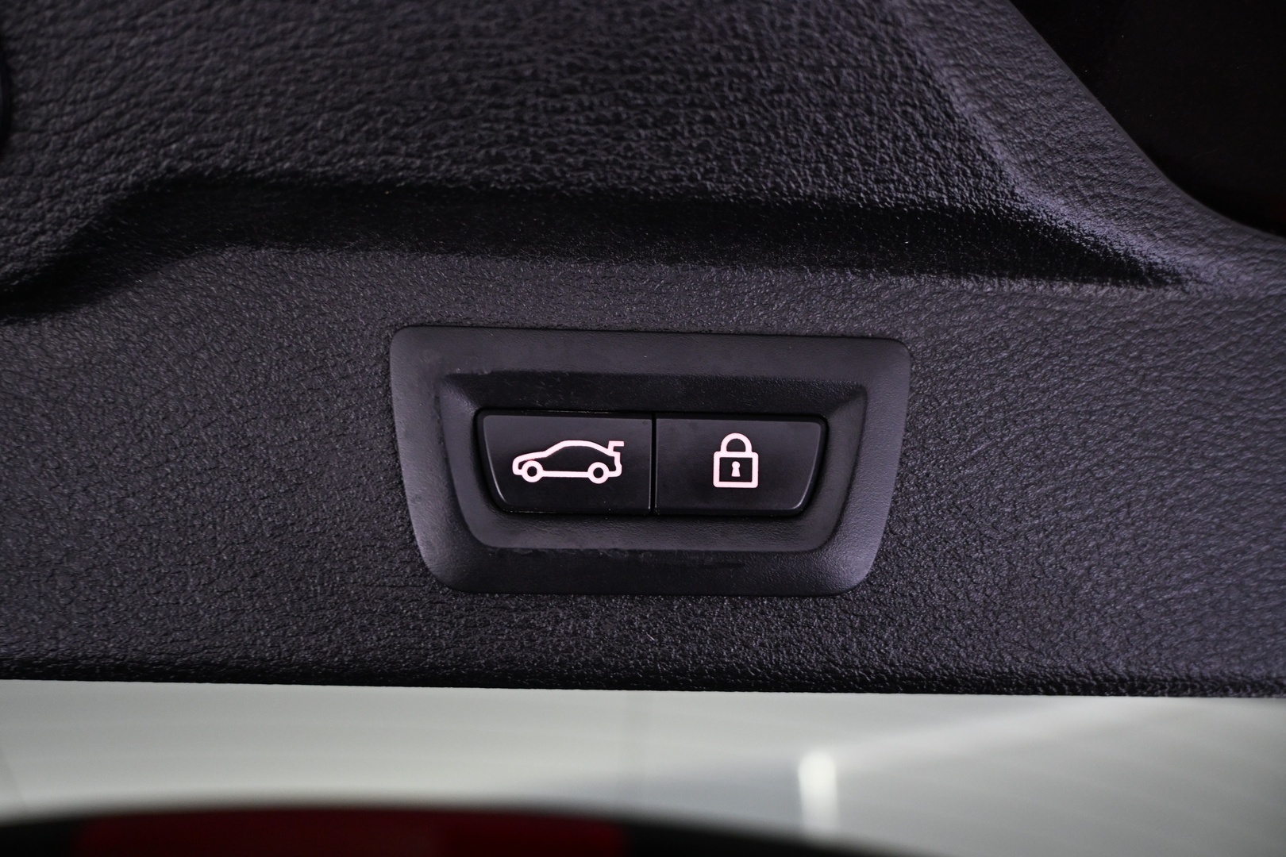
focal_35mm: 29
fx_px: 1045
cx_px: 643
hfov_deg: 63.2
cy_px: 428
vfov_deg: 44.6
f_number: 3.8
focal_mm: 19.5
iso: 1100
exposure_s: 1/30
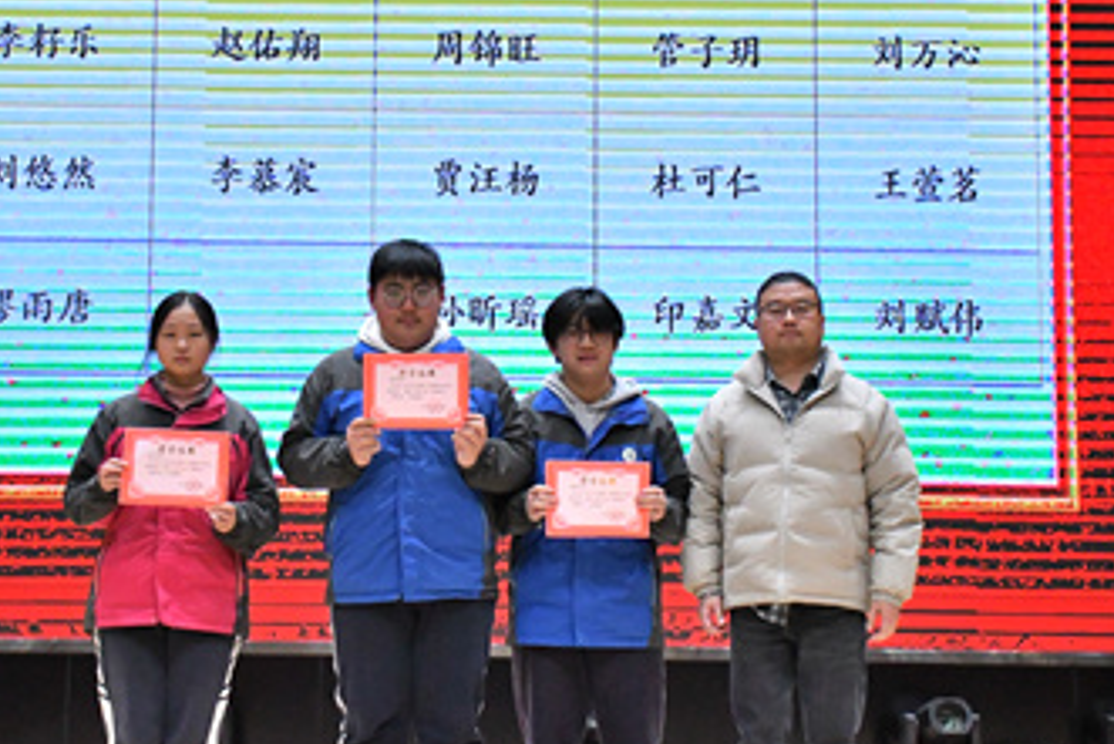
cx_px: 468
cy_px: 279
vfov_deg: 15.7
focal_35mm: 87
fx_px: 2693
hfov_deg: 23.3
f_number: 5
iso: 4000
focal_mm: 32
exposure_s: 1/1600
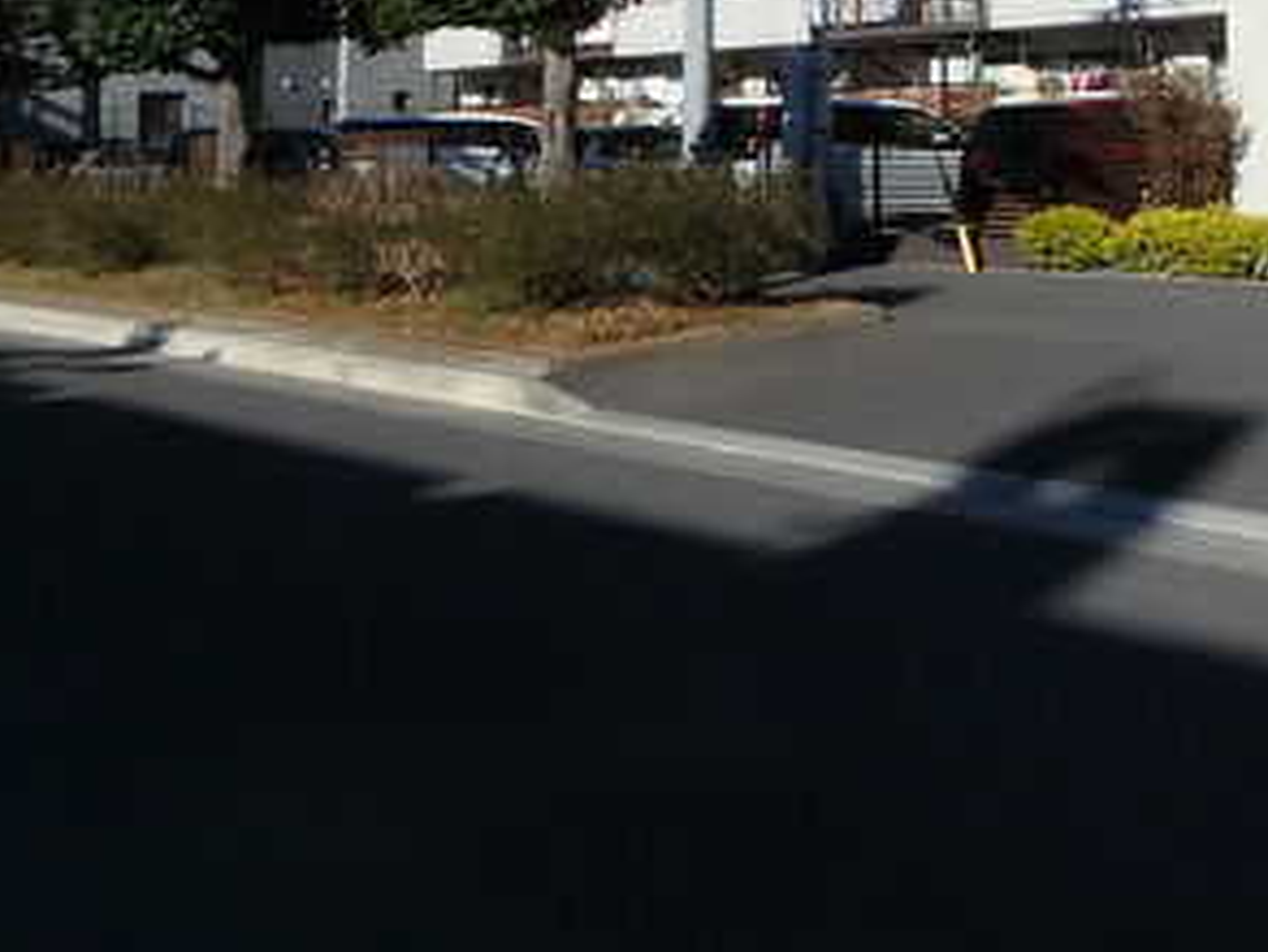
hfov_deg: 39.9
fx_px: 1576
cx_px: 1190
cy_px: 0
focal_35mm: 43
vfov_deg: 31.1
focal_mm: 3.7
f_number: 6
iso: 125
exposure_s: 1/640
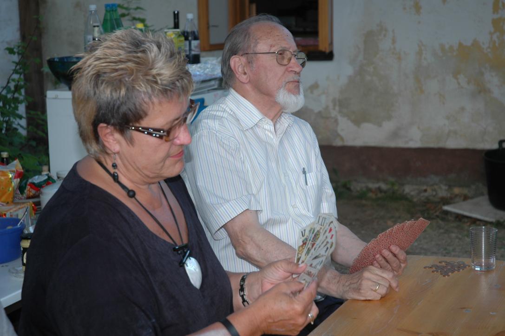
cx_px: 252
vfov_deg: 17.5
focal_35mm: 78
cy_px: 168
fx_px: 1093
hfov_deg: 26.0
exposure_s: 1/40
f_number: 4.5
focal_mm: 52
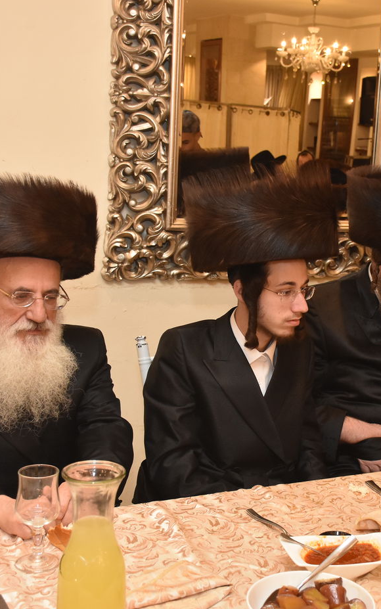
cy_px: 306
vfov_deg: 34.0
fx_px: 996
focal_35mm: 60
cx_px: 288
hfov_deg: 21.5
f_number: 6.3
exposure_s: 1/100
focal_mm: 26
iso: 1600
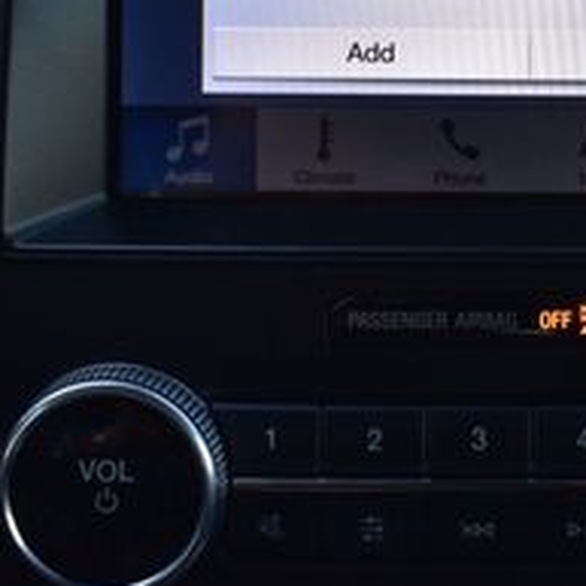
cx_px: 528
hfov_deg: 22.2
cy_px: 61
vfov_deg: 22.2
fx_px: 1456
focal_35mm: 76
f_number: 8
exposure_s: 1/80
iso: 400
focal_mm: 18
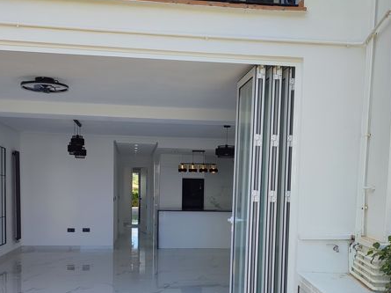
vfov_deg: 36.7
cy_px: 224
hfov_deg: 49.0
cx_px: 193
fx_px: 429
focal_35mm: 38
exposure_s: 1/405
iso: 50
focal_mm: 5.89
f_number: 1.89
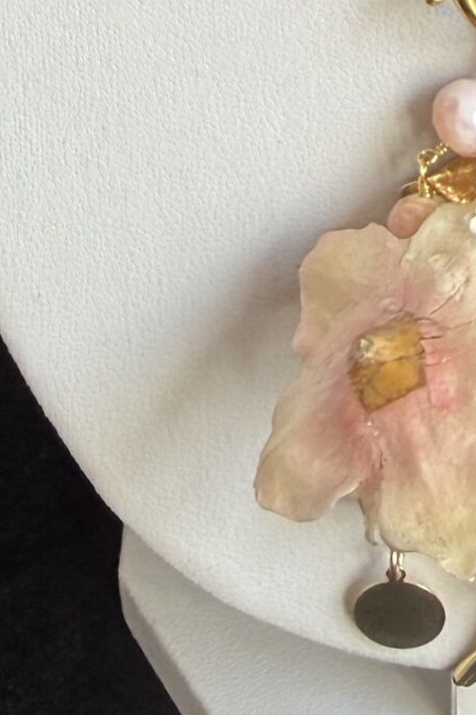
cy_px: -359
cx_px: 484
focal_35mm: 94
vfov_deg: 19.0
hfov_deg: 14.3
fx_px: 1865
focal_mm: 2.22
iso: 64
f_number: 2.2
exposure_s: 1/99
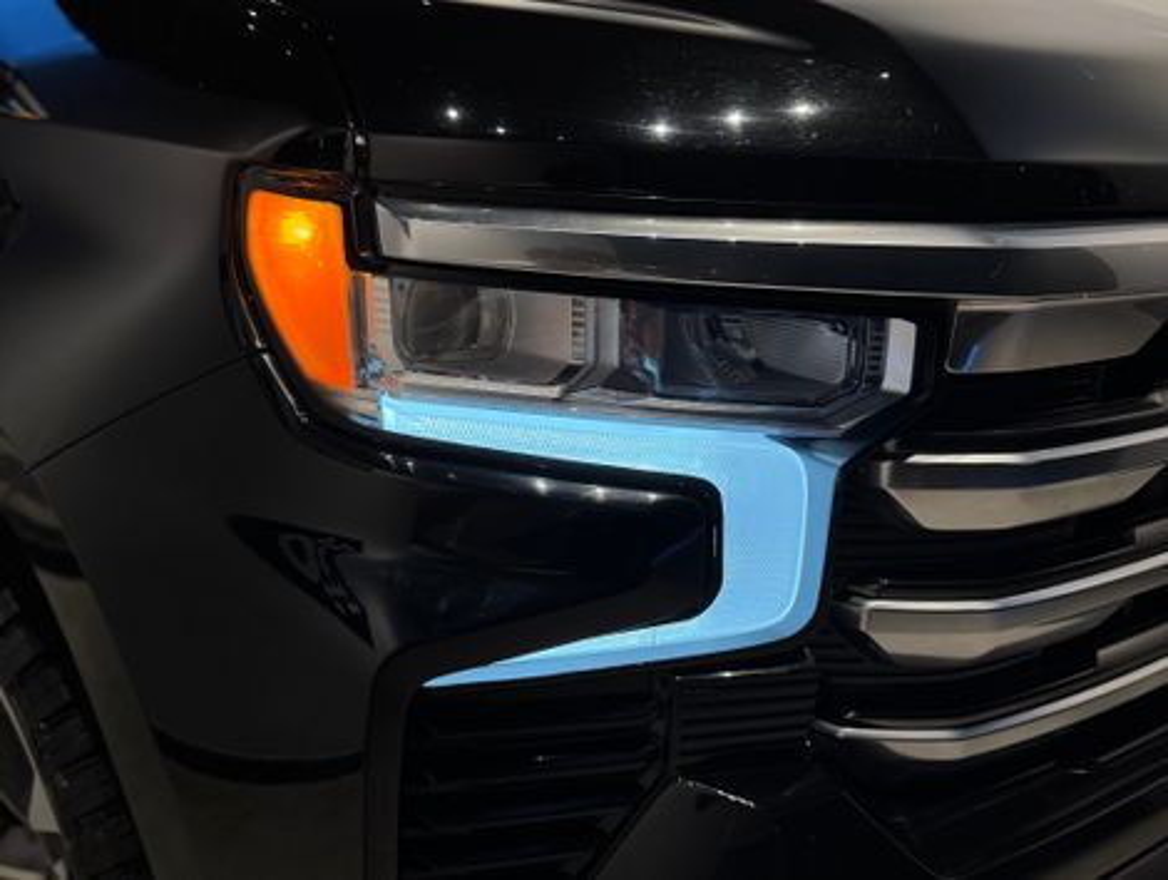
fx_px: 811
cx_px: 584
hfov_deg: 71.5
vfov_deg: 56.9
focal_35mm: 24
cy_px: 440
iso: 200
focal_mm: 6.76
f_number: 1.78
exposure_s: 1/115
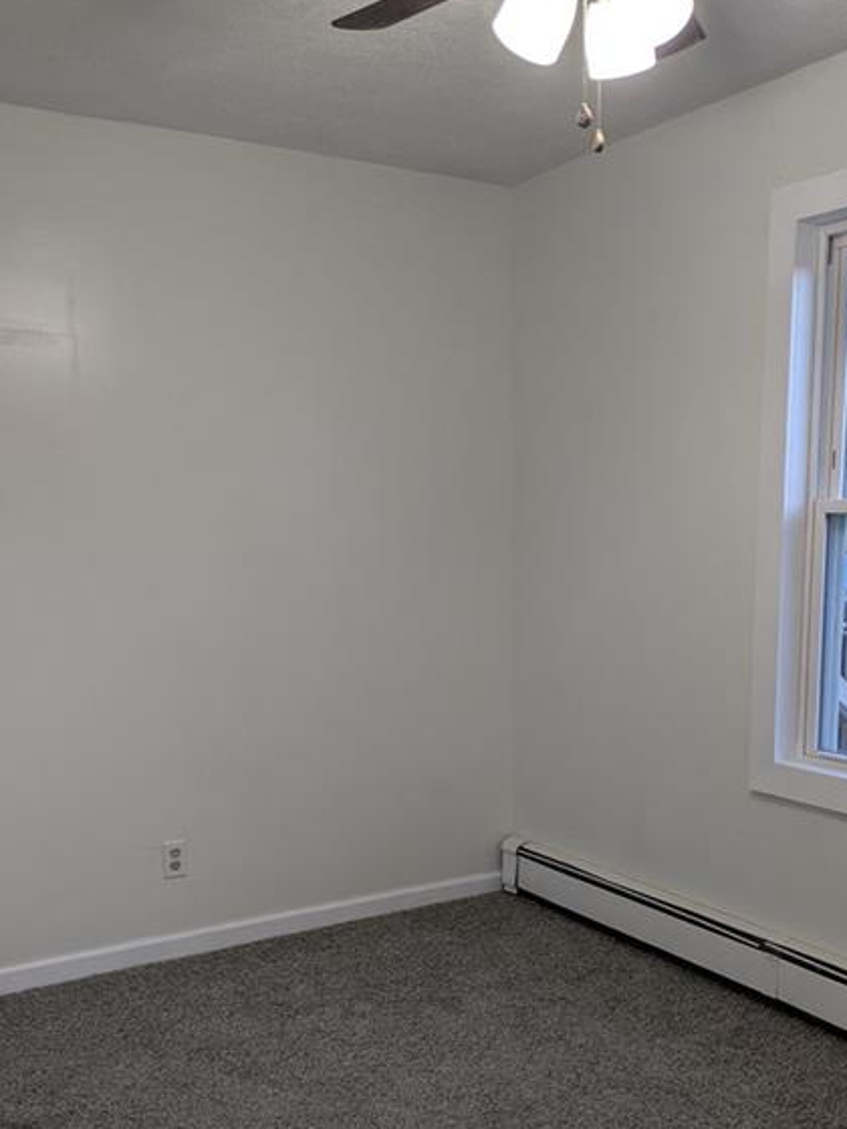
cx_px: 484
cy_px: 744
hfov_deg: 38.6
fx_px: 1207
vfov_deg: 49.4
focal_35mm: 37
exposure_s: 1/24
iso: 44
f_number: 1.73
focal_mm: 4.38
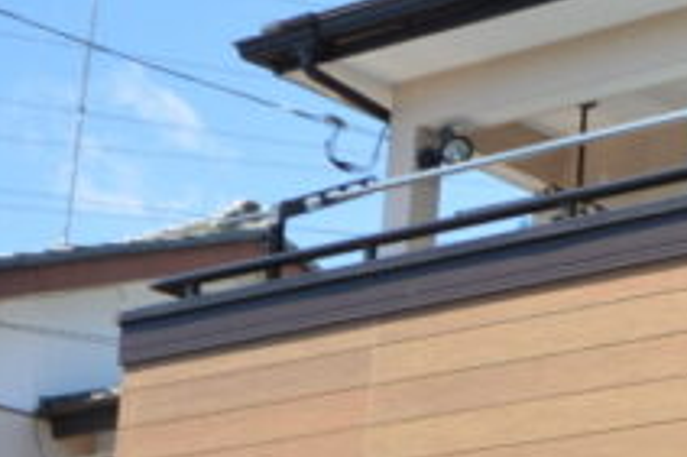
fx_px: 2212
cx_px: 1128
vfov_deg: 11.6
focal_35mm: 116
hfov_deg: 15.7
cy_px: 527
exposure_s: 1/160
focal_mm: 16
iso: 100
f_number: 6.3
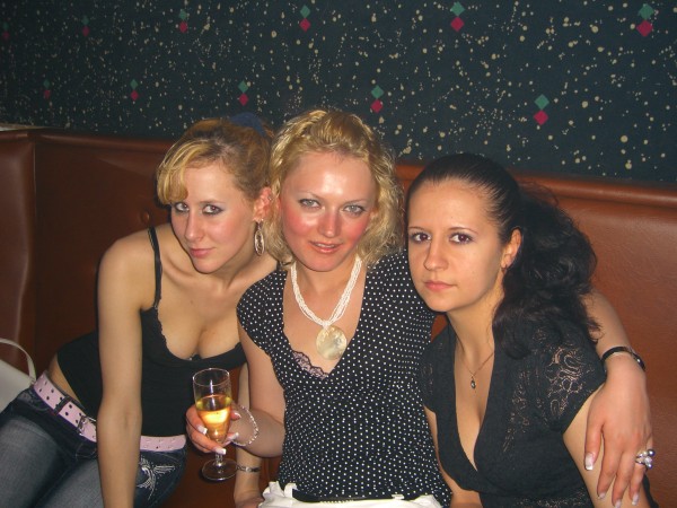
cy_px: 254
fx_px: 743
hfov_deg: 49.0
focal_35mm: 38
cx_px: 338
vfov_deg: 37.7
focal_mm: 7.9
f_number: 2.8
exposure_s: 1/60
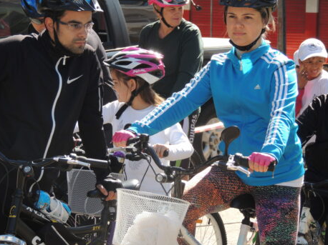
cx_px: 156
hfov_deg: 11.2
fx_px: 1667
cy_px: 117
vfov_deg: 8.4
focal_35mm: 176
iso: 100
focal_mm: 27.6
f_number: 4.4
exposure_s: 1/200
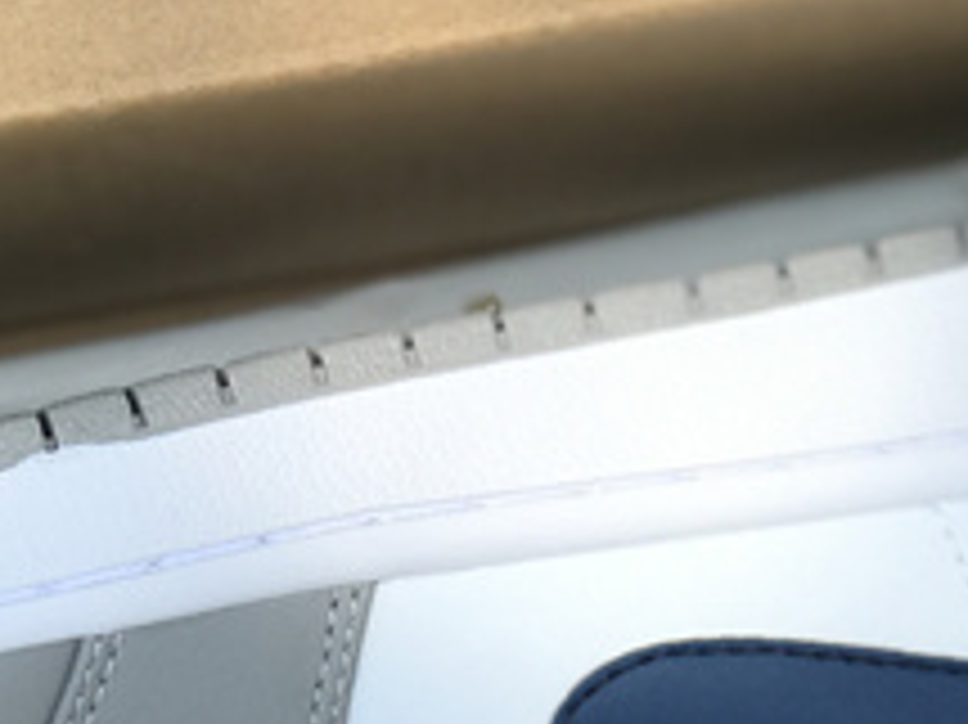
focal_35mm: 196
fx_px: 5478
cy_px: 1162
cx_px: 495
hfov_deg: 10.1
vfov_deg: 7.4
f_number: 2.8
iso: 20
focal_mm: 6.6
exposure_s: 1/372
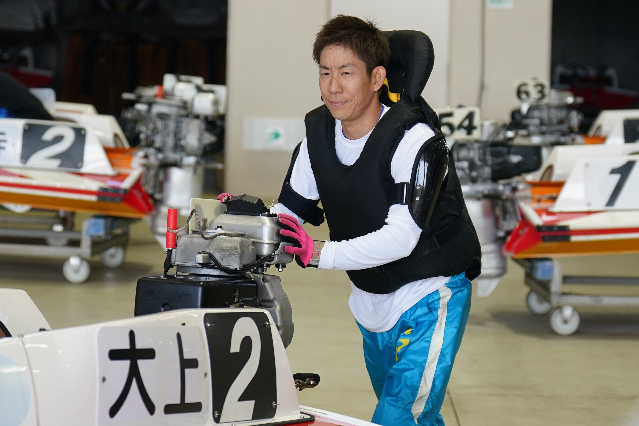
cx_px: 320
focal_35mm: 147
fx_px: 2609
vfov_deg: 9.3
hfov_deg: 14.0
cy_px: 213
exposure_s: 1/1000
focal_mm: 98
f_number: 4
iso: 800
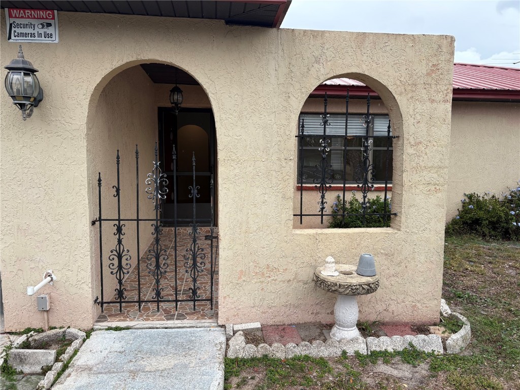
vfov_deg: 53.1
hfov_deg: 67.3
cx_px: 260
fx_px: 391
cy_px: 195
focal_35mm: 26
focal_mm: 5.96
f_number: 1.6
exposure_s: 1/820
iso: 50
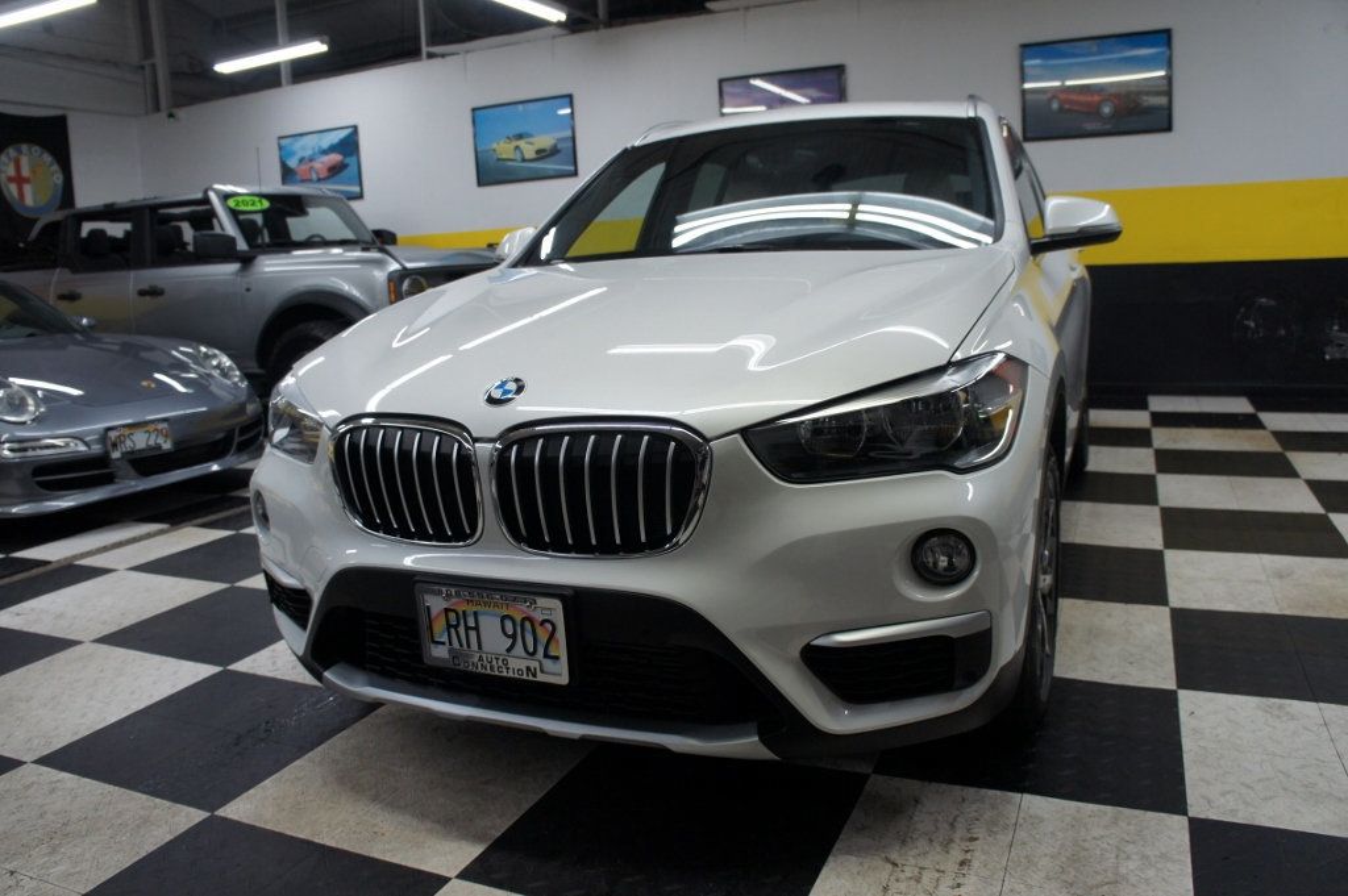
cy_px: 448
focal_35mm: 27
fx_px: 1010
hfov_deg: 67.4
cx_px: 674
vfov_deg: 47.9
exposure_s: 1/125
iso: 640
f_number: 4
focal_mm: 18
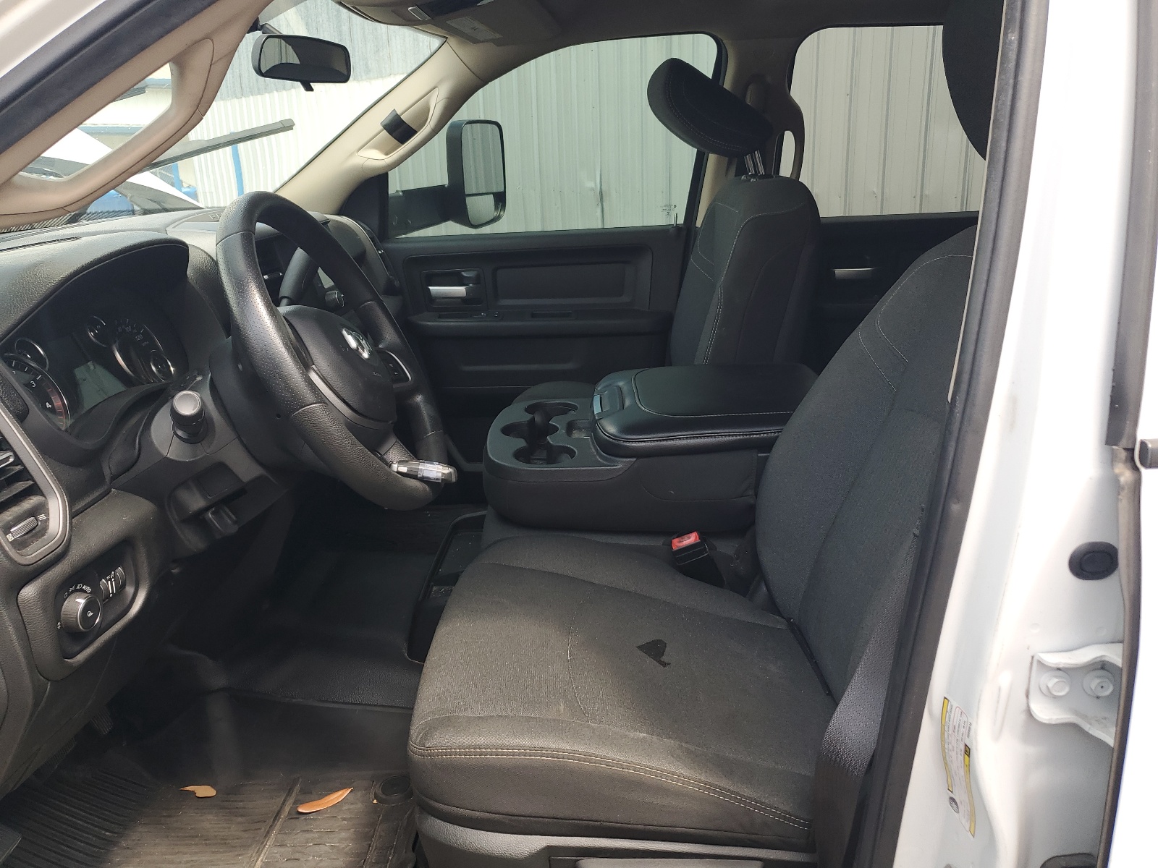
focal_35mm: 26
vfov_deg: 53.1
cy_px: 434
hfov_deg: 67.3
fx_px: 870
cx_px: 579
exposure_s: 1/244
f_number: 1.5
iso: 50
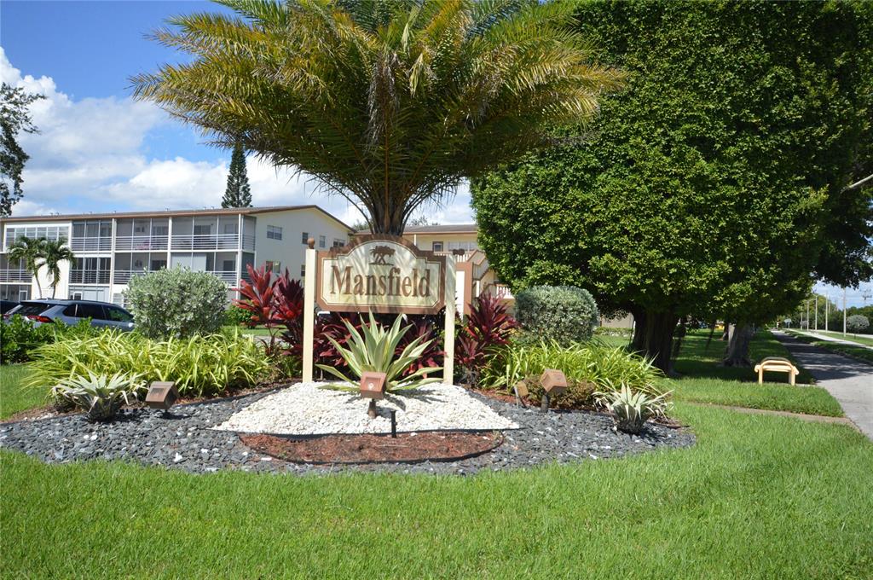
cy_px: 290
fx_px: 727
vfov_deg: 43.5
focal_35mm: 30
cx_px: 436
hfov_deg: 62.0
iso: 1600
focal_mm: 20
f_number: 11
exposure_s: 1/2500
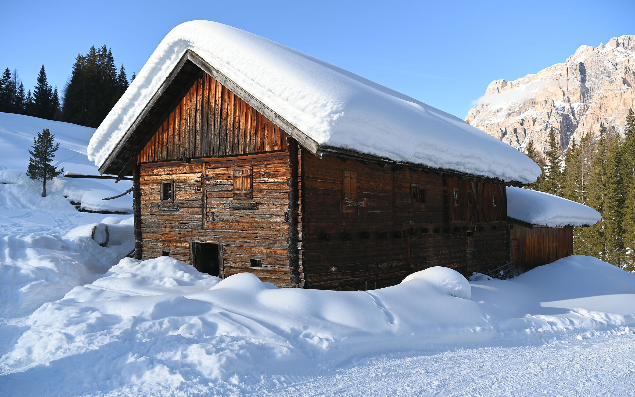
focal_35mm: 30
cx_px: 316
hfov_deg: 62.9
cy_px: 211
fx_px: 519
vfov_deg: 41.8
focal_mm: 29
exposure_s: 1/640
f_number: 4.5
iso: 100
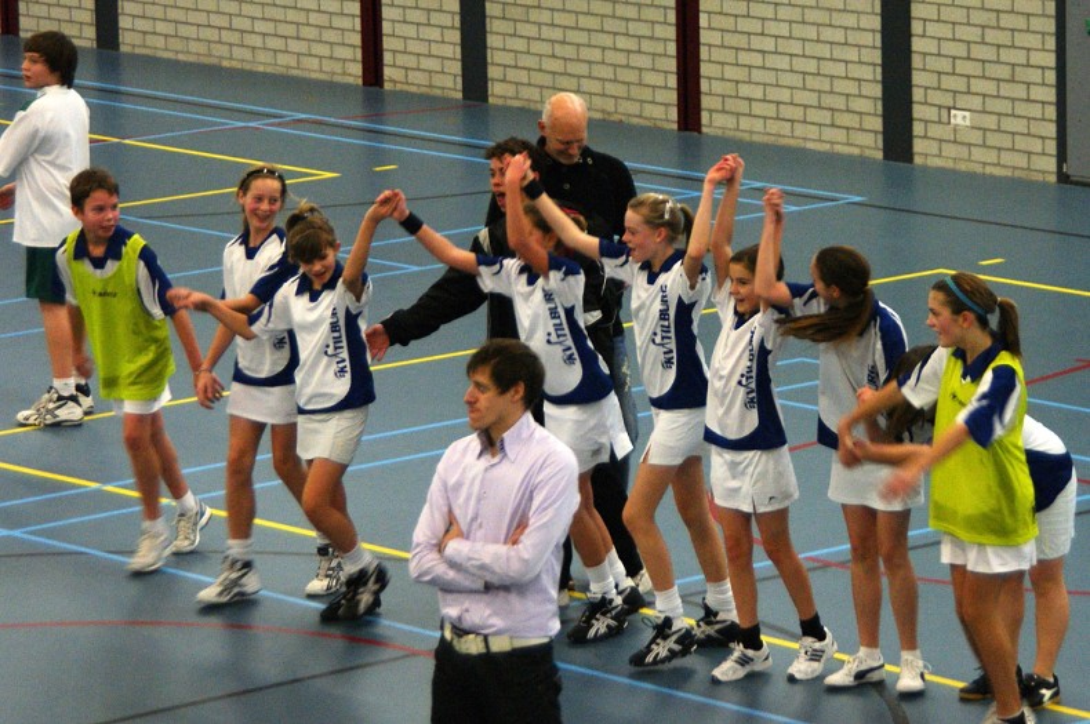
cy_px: 362
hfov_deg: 16.1
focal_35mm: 128
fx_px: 3856
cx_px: 545
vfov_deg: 10.7
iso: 800
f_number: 5.6
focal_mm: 85
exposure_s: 1/100
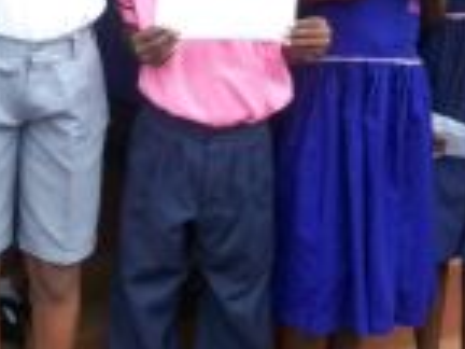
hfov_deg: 19.8
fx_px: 1303
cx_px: 32
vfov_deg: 14.5
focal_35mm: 97
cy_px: -120
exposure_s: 1/125
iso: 200
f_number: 6.2
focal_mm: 6.2
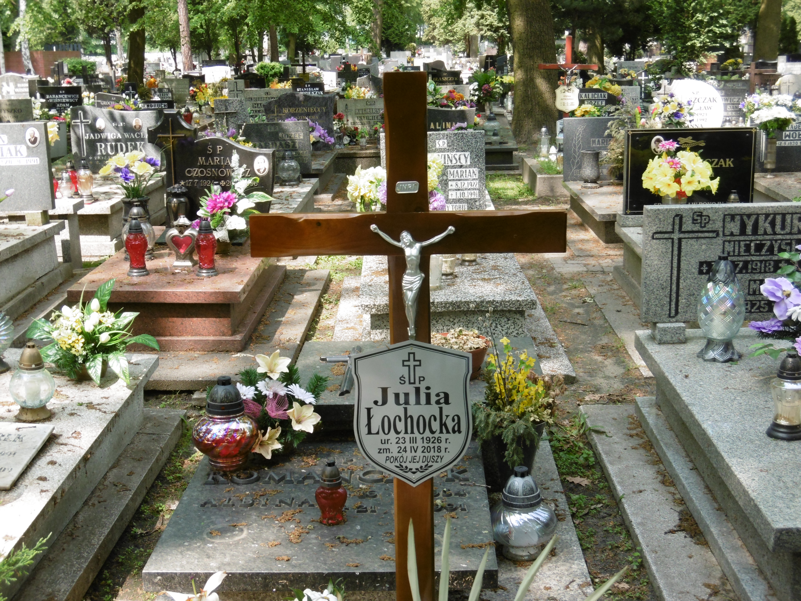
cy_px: 300
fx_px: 1180
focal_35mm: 51
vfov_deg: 28.6
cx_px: 400
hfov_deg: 37.5
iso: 100
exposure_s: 1/100
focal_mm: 9.2
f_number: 4
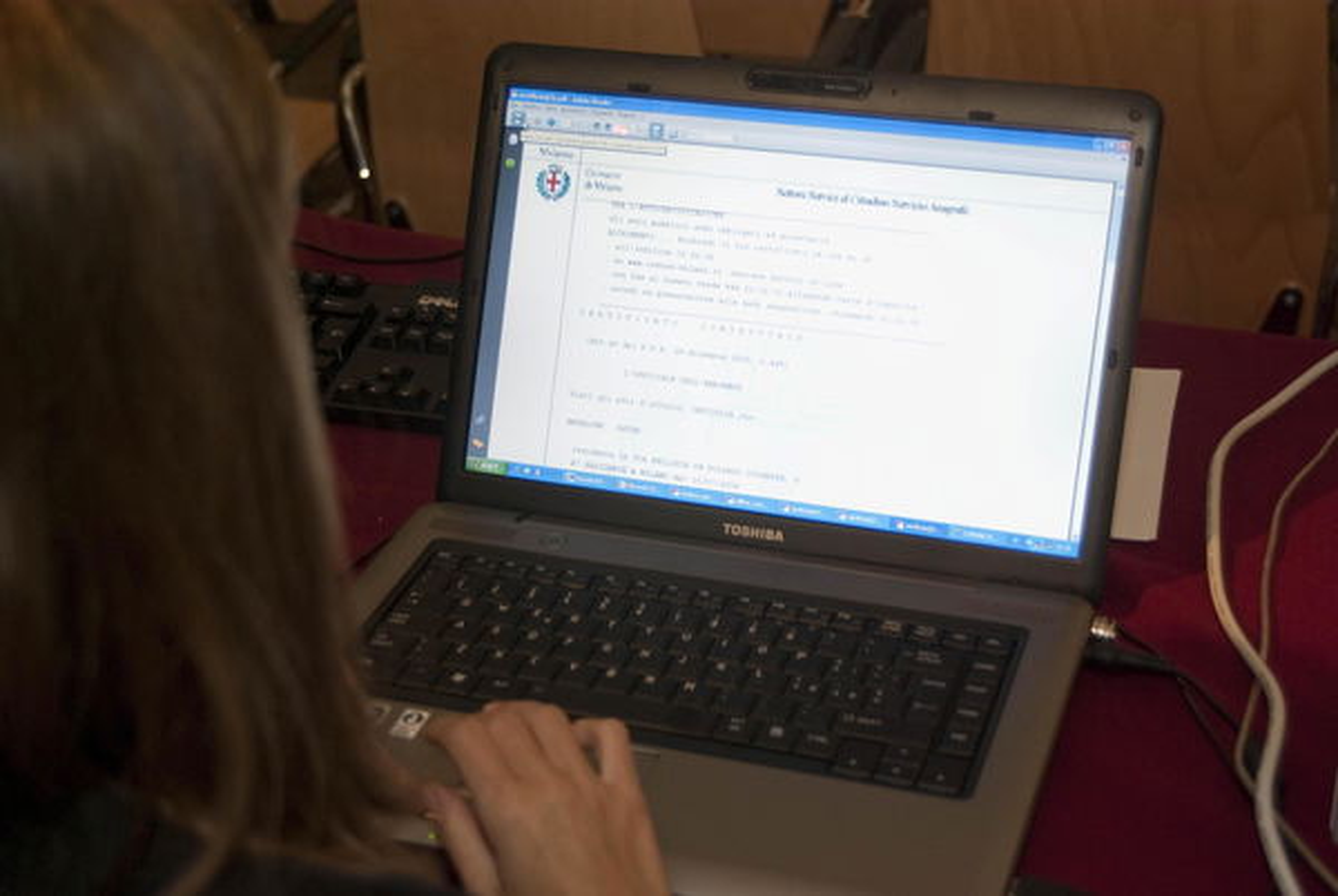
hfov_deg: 33.4
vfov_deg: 22.7
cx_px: 669
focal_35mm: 60
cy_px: 448
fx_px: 2233
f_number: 4
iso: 400
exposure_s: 1/30
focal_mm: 40
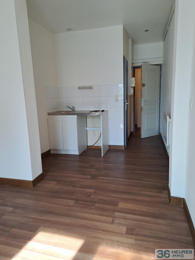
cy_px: 130
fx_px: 180
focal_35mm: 24
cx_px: 98
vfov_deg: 71.6
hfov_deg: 56.8
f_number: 1.8
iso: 50
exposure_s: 1/100
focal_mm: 5.23
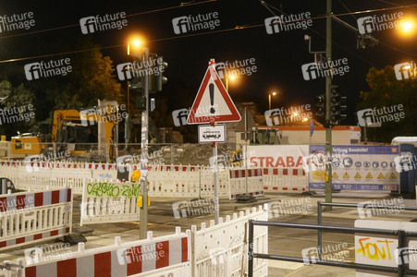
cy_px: 138
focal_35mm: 45
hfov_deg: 43.6
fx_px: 521
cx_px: 208
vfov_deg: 29.8
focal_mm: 30
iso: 1250
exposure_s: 1/40
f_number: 1.6
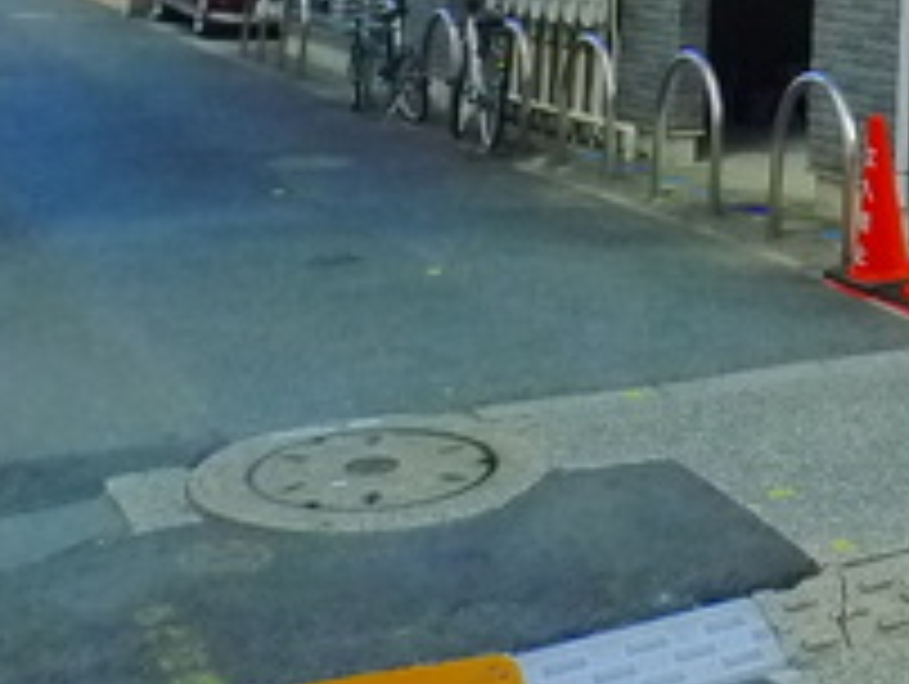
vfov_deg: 15.6
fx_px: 2182
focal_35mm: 83
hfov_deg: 21.6
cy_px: -488
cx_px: 1134
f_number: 2.8
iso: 400
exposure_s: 1/500
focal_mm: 5.1
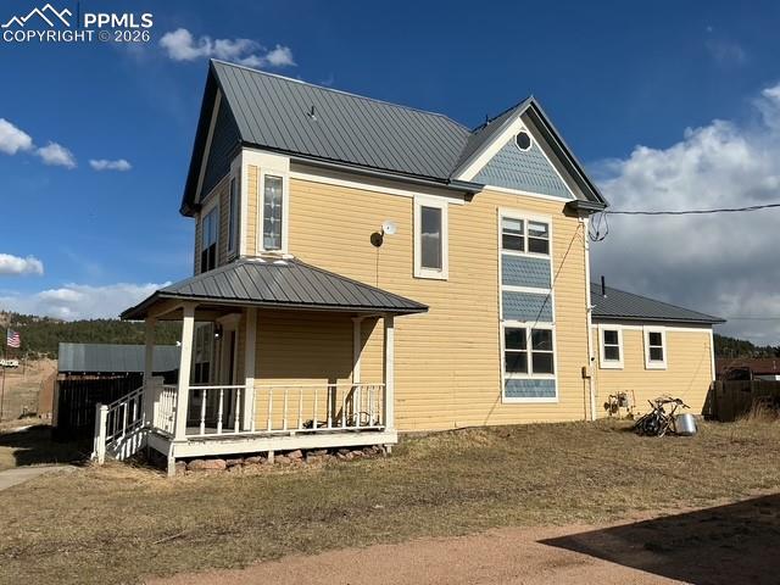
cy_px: 292
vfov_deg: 48.2
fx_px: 653
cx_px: 390
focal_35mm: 29
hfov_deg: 61.7
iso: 25
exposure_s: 1/4785
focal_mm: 3
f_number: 1.8
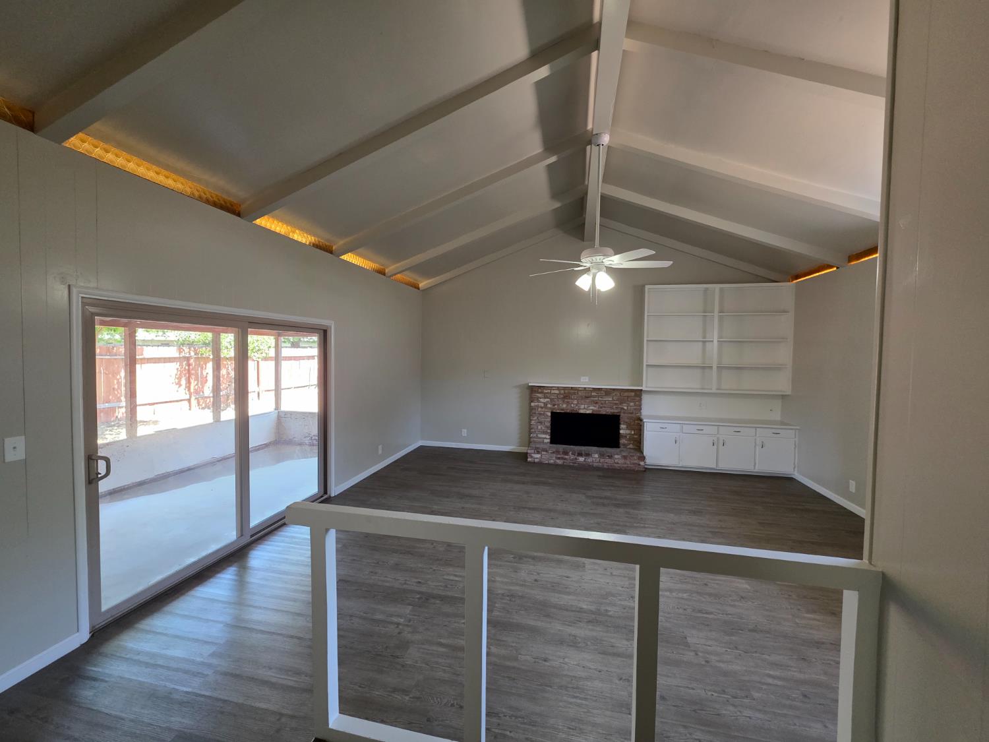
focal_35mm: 13
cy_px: 371
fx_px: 371
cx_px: 494
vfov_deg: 89.9
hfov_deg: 106.2
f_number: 1.9
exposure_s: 1/120
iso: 250
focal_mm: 2.2
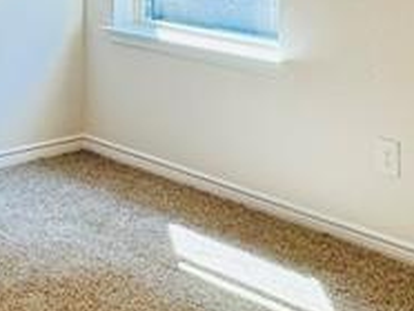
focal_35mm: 77
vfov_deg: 17.6
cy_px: -131
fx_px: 922
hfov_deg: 22.7
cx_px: -116
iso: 160
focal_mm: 2.22
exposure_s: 1/120
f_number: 2.2
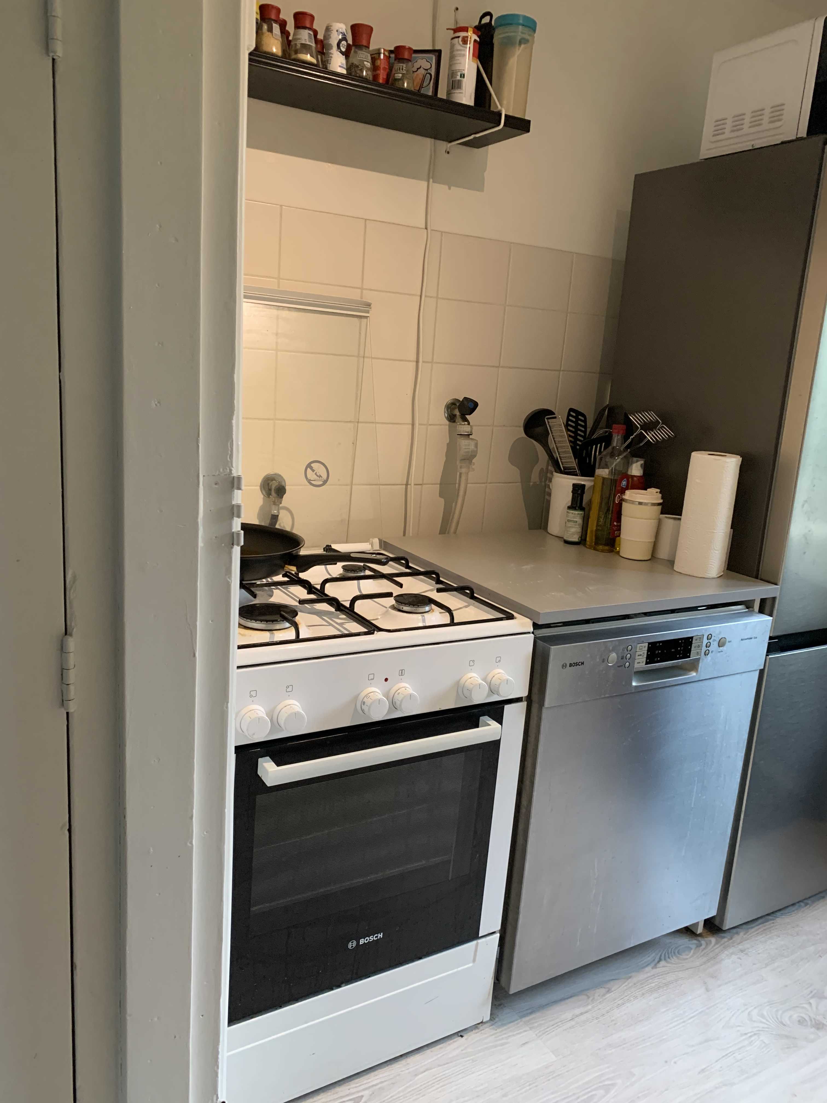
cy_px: 552
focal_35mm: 26
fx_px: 828
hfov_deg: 53.1
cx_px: 414
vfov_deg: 67.3
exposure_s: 1/60
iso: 400
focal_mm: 4.25
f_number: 1.8
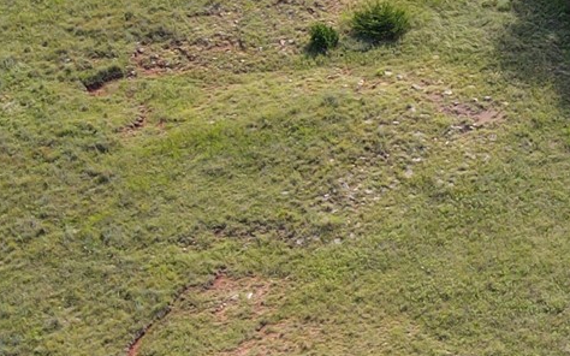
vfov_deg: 12.7
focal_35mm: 103
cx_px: 997
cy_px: 166
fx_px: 1600
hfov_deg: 17.0
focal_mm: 4.5
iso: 110
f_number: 2.8
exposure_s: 1/160
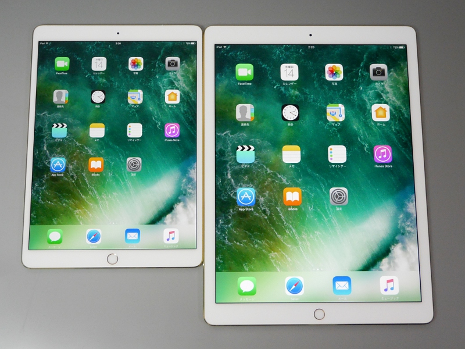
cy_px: 174
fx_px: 833
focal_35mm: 62
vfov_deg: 23.7
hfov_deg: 31.2
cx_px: 232
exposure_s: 1/60
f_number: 5.5
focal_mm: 31
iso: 1000
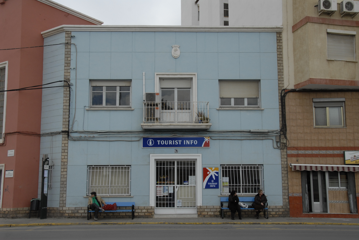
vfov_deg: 30.9
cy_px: 120
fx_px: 434
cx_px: 180
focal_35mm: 44
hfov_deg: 44.9
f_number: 10
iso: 400
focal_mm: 29
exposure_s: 1/350
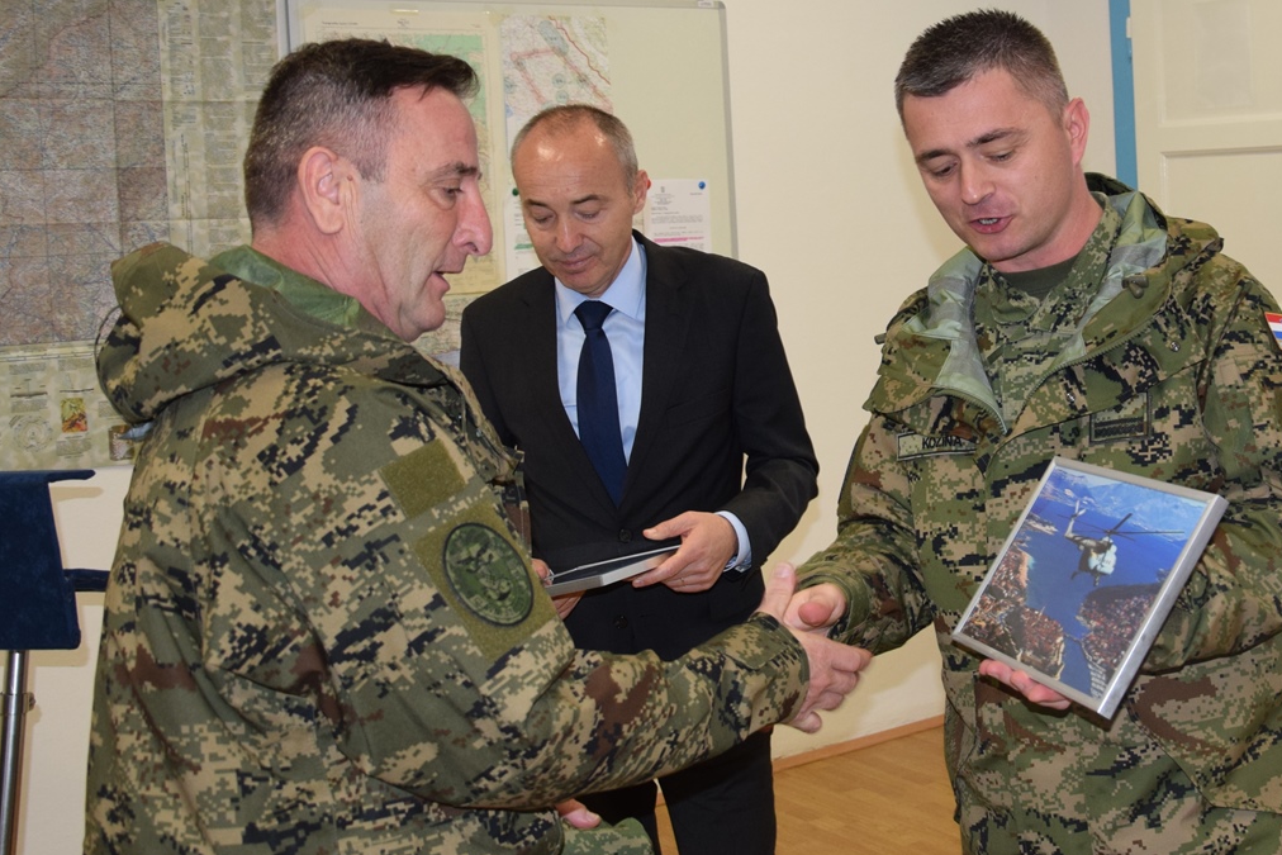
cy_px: 291
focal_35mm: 50
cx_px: 951
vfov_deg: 27.0
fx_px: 1773
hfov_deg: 38.8
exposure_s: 1/100
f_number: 5
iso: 800
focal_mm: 21
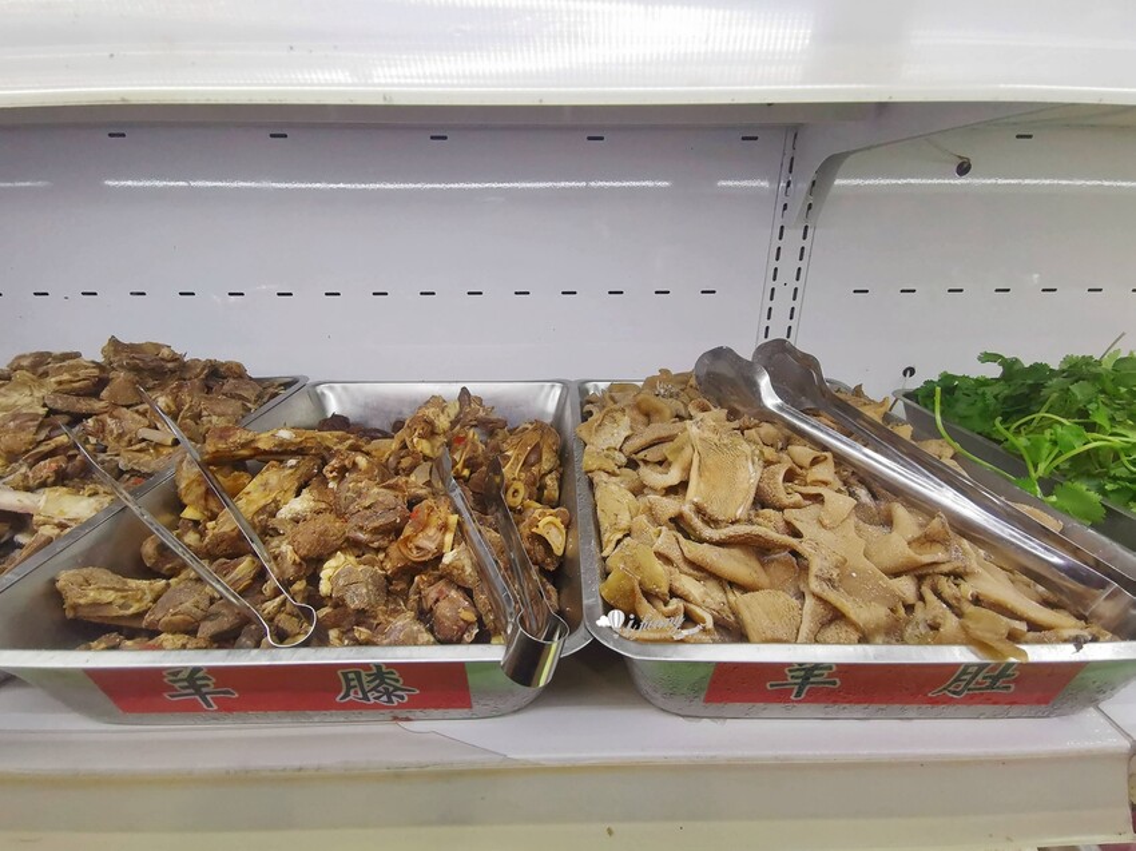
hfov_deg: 94.5
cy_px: 426
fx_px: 525
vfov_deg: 78.1
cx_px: 568
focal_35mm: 16
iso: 160
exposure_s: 1/120
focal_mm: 2.35
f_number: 2.2
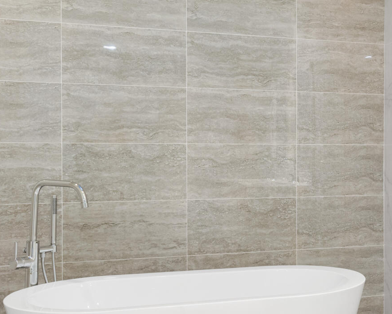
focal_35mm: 61
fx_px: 708
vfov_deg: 25.0
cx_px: 389
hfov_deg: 29.0
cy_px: 154
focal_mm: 19
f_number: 7.1
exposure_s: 1/8
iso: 160
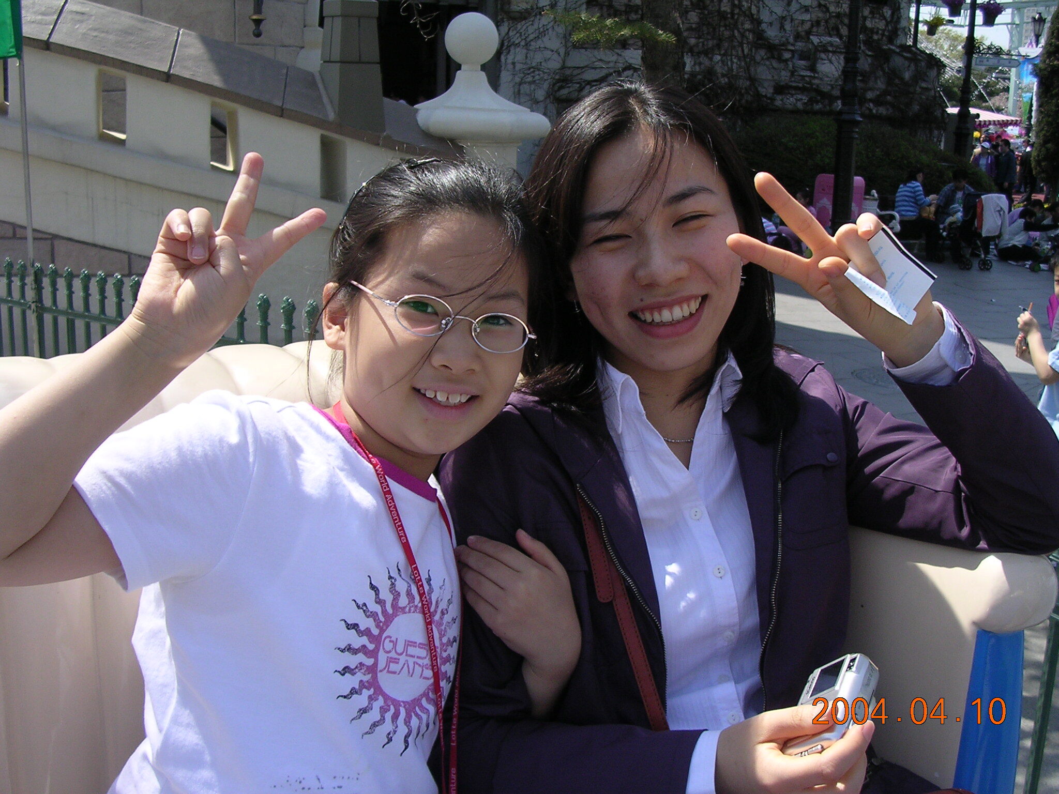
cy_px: 397
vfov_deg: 37.7
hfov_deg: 49.0
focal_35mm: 38
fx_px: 1163
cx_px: 530
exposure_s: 1/600
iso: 100
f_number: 2.8
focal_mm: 5.8
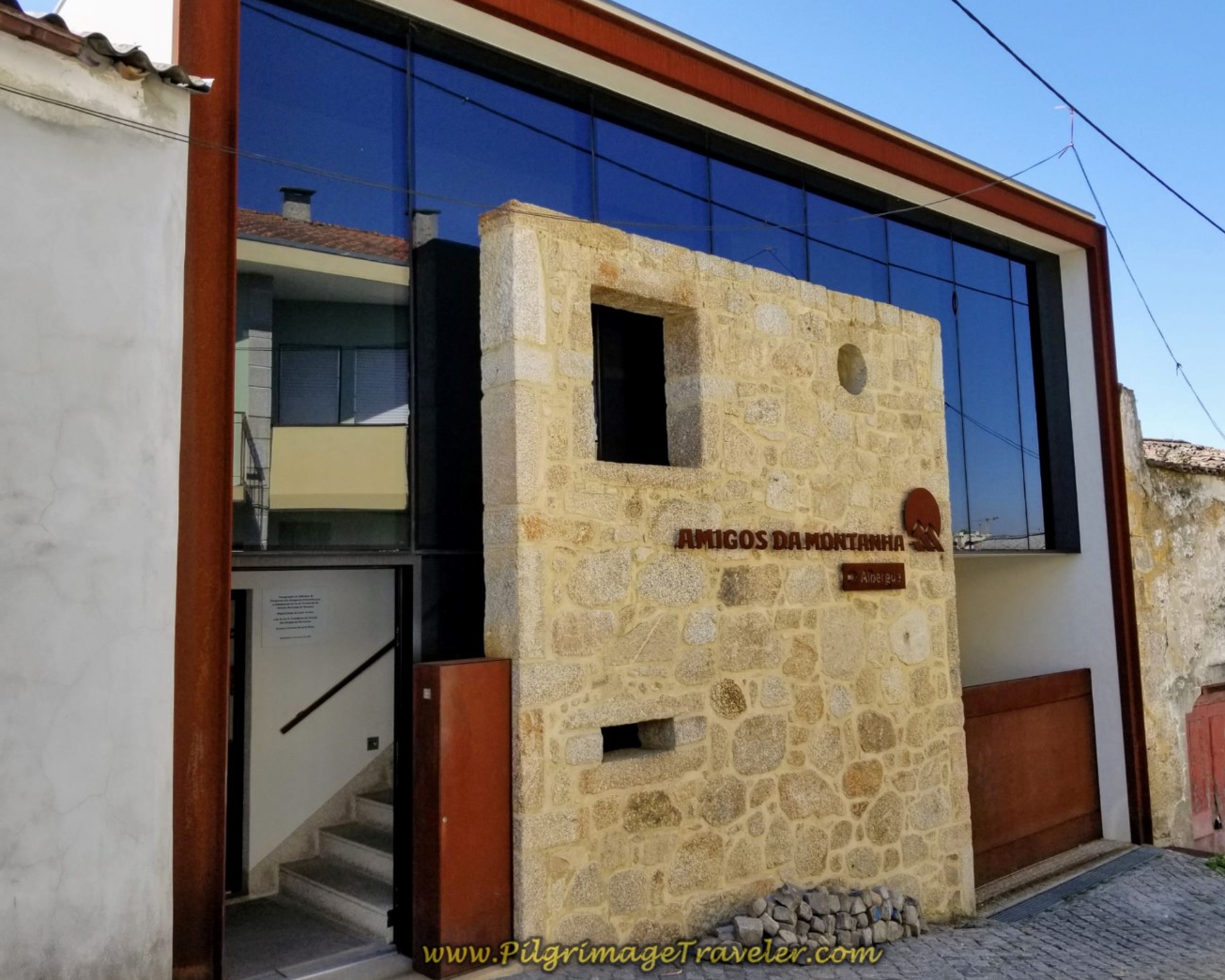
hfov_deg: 62.2
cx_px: 648
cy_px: 478
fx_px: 1015
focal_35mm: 28
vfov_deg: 51.5
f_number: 1.7
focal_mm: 4.3
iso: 50
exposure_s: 1/1088
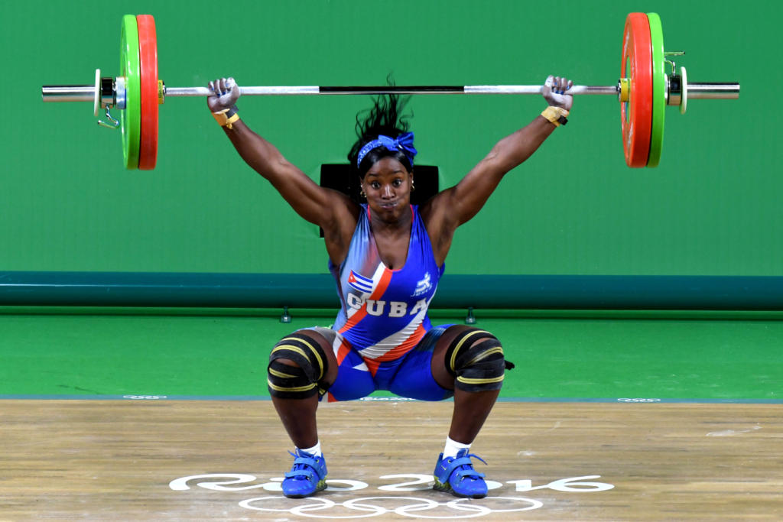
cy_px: 261
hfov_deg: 5.1
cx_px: 392
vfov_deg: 3.4
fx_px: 8809
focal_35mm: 405
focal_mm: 270
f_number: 6.3
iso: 1600
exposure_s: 1/320
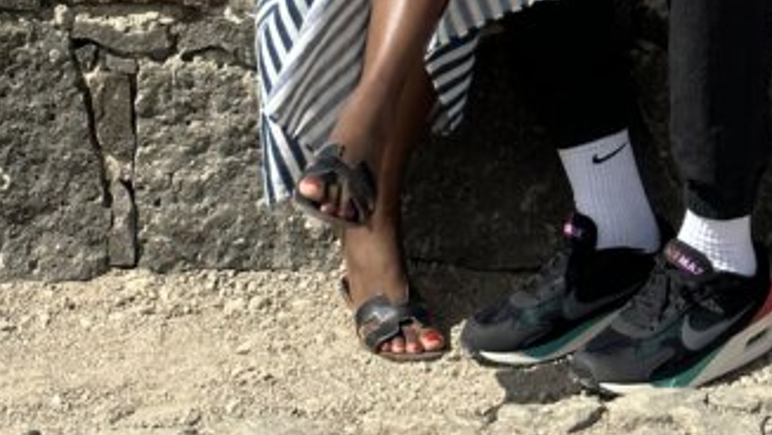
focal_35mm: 164
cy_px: -747
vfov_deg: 6.8
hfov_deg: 13.1
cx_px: 555
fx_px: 3357
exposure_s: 1/6211
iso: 64
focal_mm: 6.86
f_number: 1.78
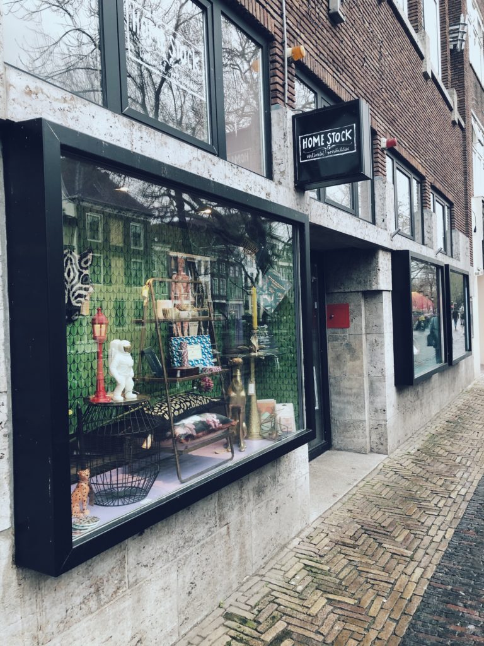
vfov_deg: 63.4
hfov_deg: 49.7
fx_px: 522
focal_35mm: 28
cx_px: 242
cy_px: 323
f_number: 1.8
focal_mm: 4
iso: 25
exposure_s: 1/25
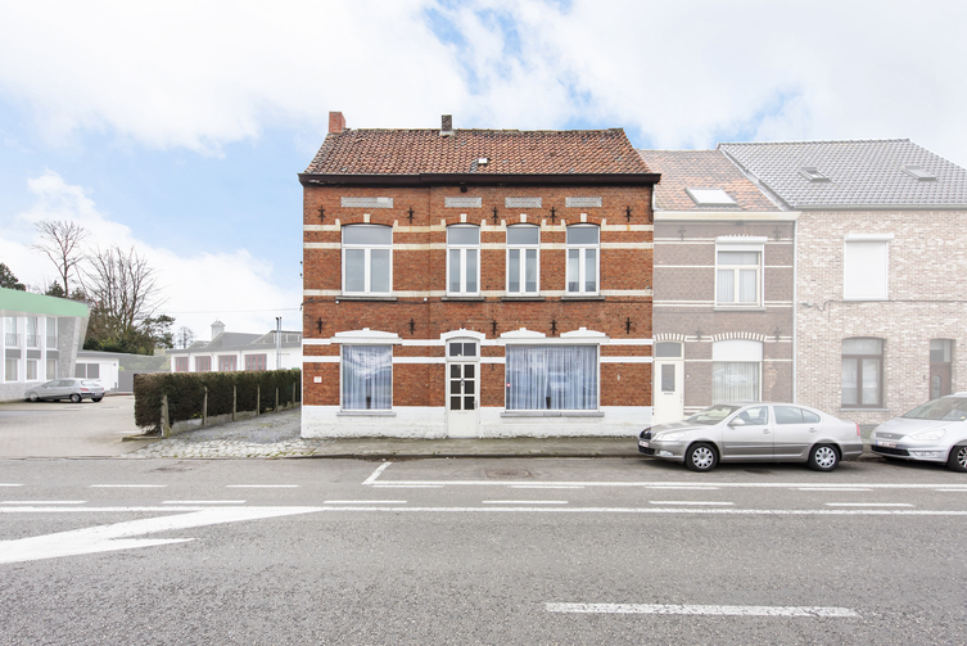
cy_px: 334
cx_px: 466
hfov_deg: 93.2
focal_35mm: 17
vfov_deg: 70.5
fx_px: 457
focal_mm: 16
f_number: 10
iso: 320
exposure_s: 1/250
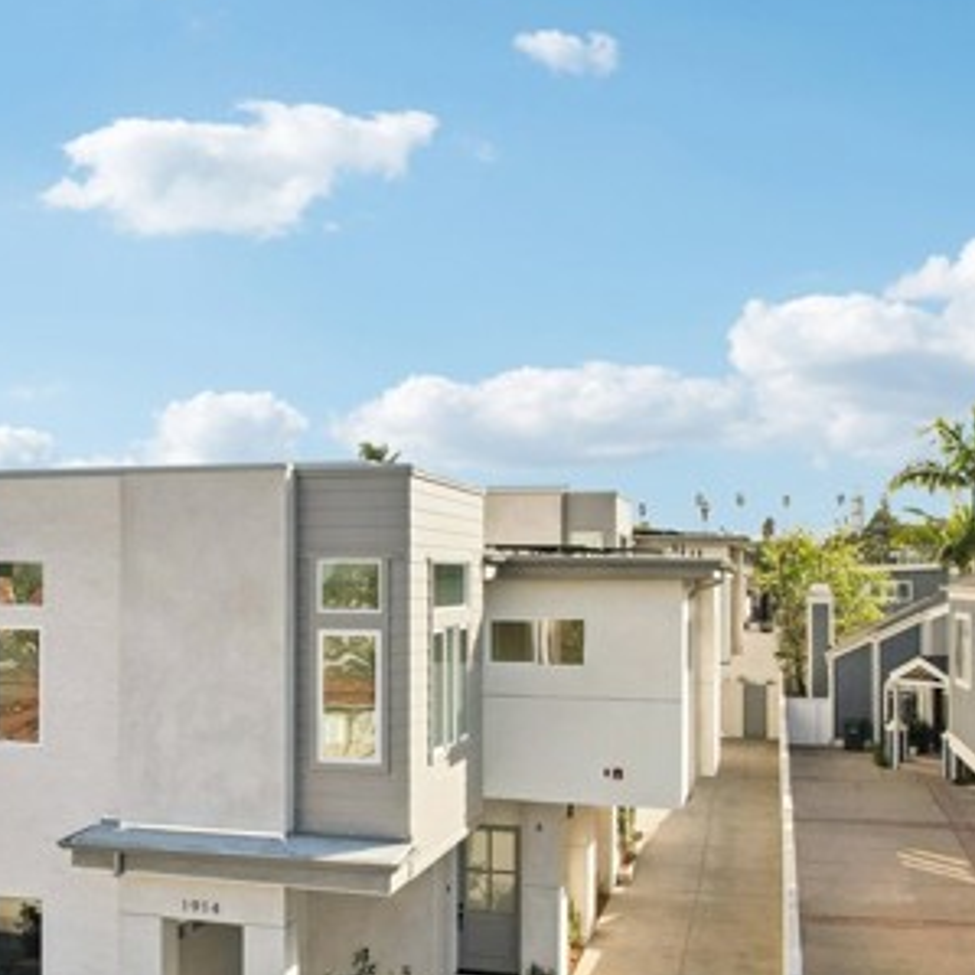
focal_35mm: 40
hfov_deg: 41.3
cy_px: 642
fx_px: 1275
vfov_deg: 41.4
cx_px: 323
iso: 110
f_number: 2.8
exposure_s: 1/2000
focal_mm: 8.4
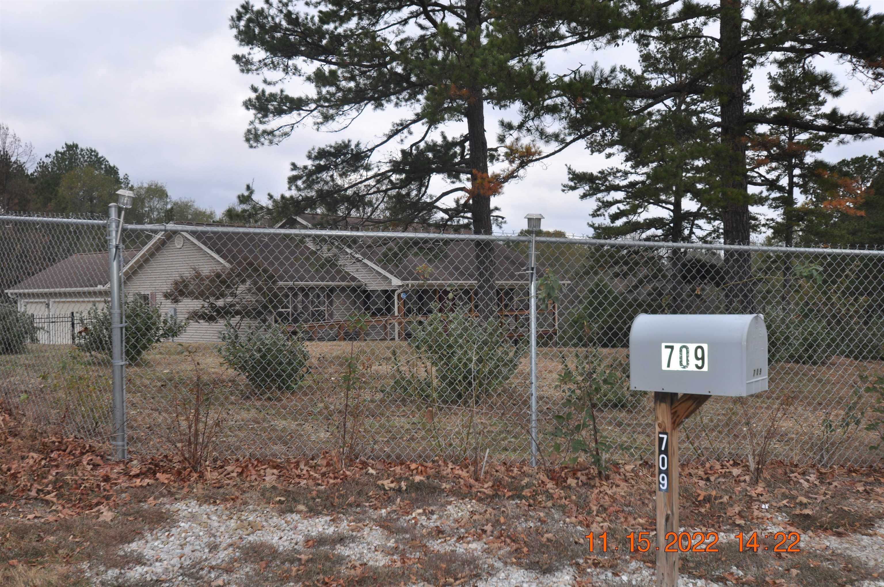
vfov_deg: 36.8
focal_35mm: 36
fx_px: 883
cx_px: 442
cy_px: 294
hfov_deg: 53.2
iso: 200
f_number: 5.6
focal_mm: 24
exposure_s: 1/200
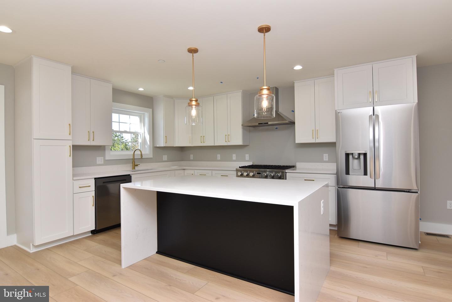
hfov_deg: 90.0
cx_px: 226
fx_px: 226
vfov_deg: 67.5
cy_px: 151
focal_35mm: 18
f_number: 9
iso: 400
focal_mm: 12
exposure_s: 1/100
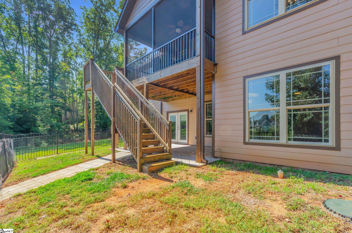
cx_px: 176
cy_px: 116
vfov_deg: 77.1
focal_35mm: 15
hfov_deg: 100.5
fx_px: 146
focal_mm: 10
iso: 200
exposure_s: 1/125
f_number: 9
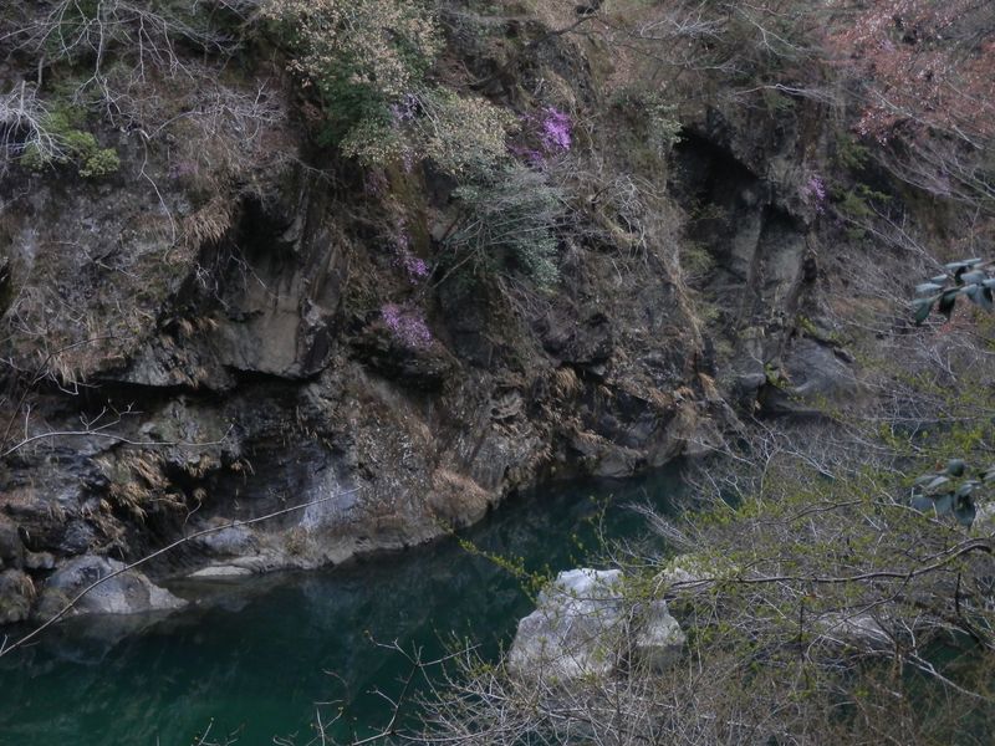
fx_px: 2529
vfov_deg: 16.8
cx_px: 498
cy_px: 373
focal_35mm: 88
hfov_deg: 22.3
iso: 200
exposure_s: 1/80
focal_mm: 15.8
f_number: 4.8
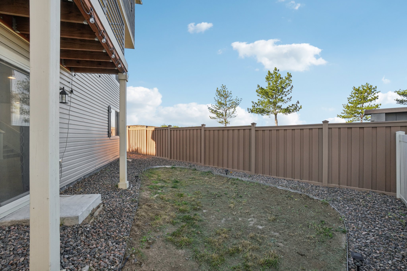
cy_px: 136
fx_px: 170
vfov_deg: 77.3
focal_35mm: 15
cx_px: 204
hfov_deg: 100.4
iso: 400
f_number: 8
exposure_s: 1/200
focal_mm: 10
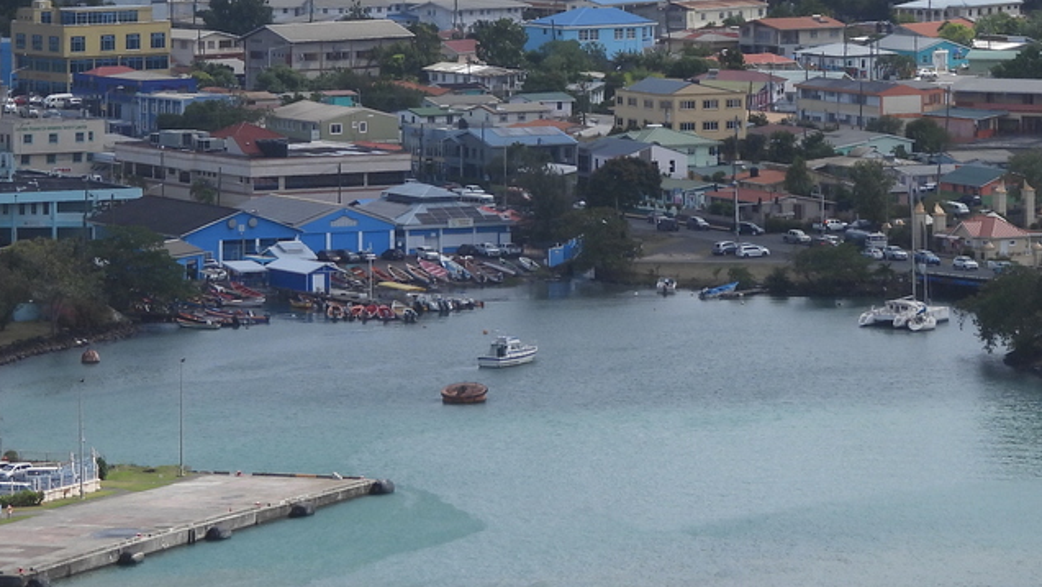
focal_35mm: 329
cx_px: 415
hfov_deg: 6.6
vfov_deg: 3.7
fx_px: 9092
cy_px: -172
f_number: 4.5
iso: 100
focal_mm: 26.8
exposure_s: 1/1000
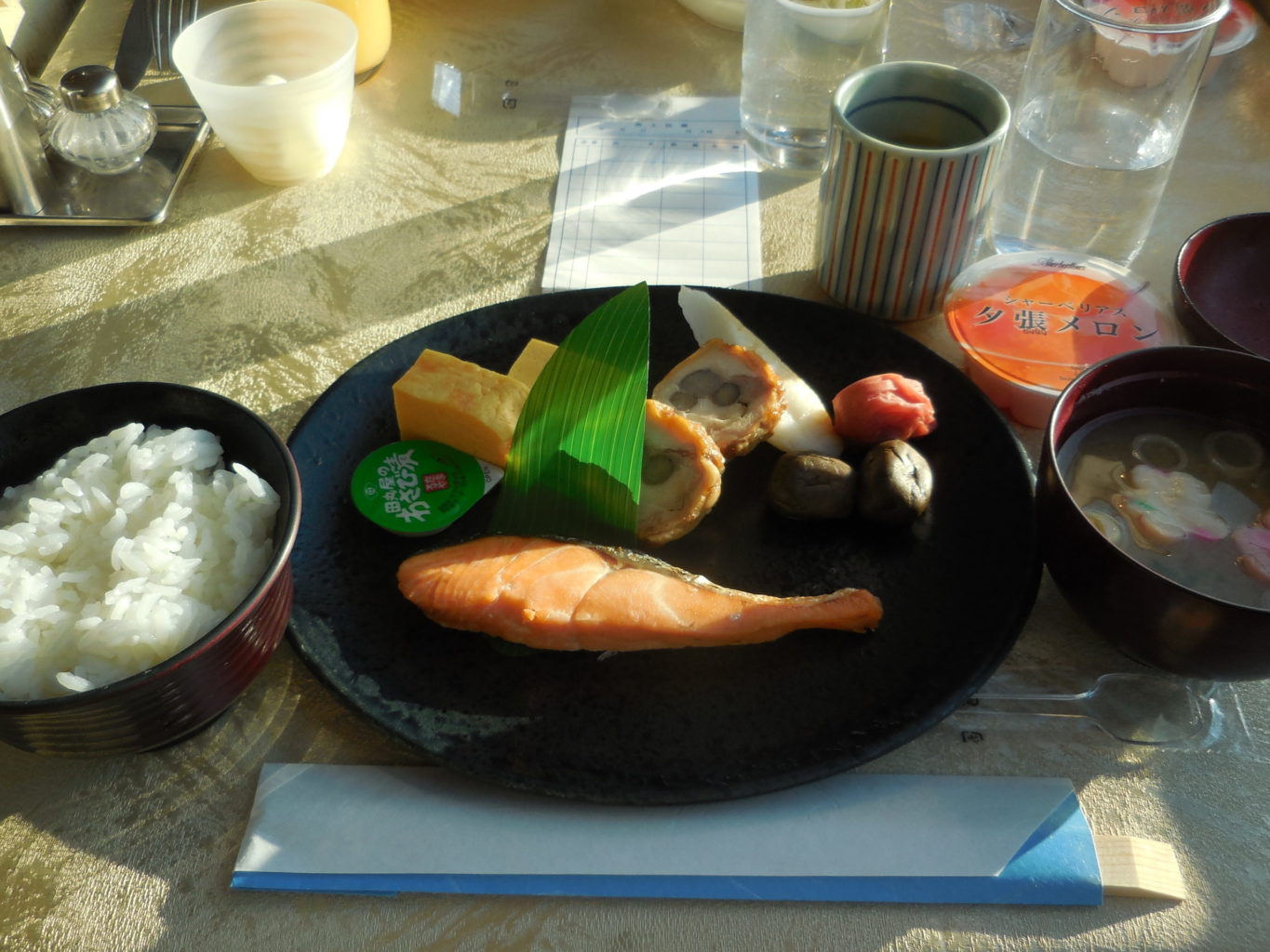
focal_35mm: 33
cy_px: 476
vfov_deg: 43.0
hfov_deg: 55.3
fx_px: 1211
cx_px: 635
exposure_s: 1/320
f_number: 3.7
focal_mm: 5.9
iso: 125
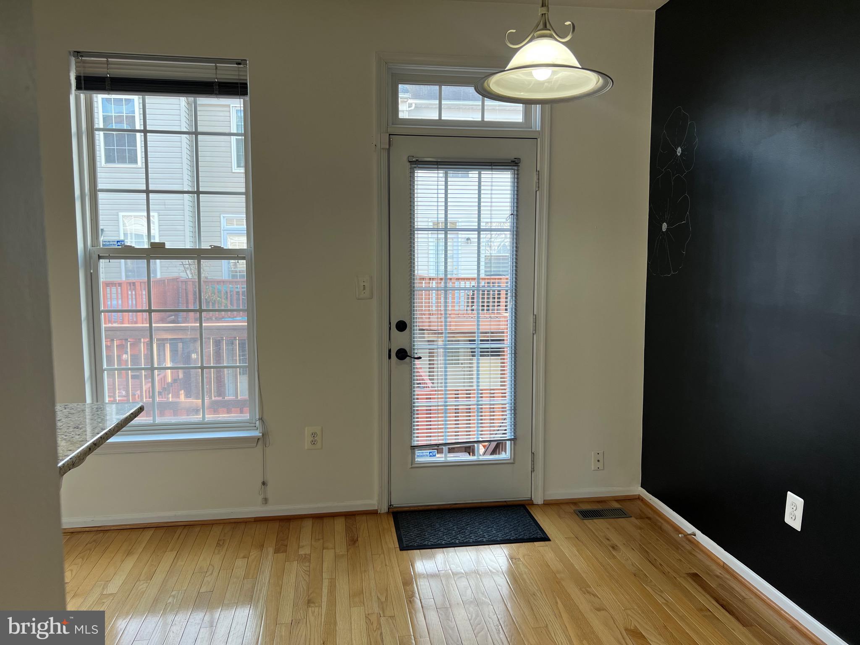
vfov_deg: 53.1
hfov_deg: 67.3
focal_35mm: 26
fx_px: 646
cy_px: 322
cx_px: 430
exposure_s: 1/120
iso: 64
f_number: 1.5
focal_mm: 5.7
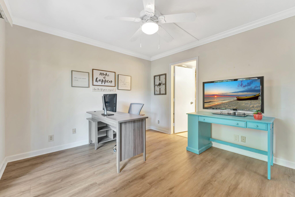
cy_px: 98
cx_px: 148
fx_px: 124
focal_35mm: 15
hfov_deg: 100.0
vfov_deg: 76.9
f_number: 8
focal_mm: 15.1
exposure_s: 1/4
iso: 400
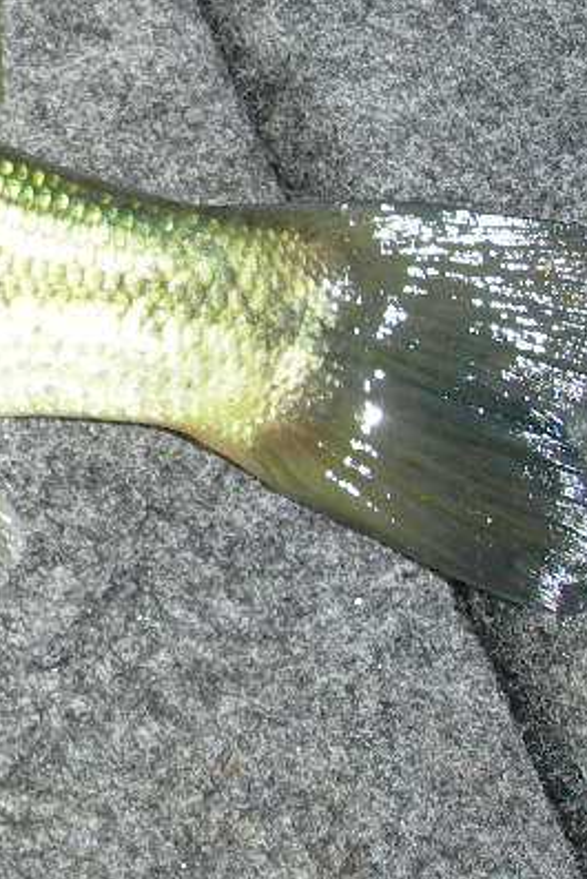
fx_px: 2492
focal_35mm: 102
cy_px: 246
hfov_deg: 12.1
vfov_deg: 19.9
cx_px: -536
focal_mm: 7.8
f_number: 4.8
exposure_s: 1/440
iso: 50
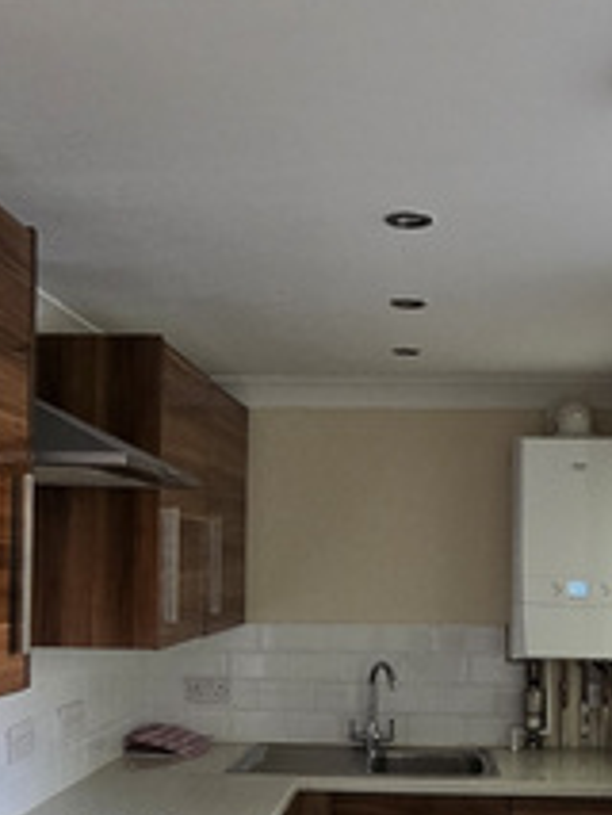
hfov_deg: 32.7
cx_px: 390
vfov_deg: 41.9
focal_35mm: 44
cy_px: 589
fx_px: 1036
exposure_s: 1/50
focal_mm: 1.7
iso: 200
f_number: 2.2
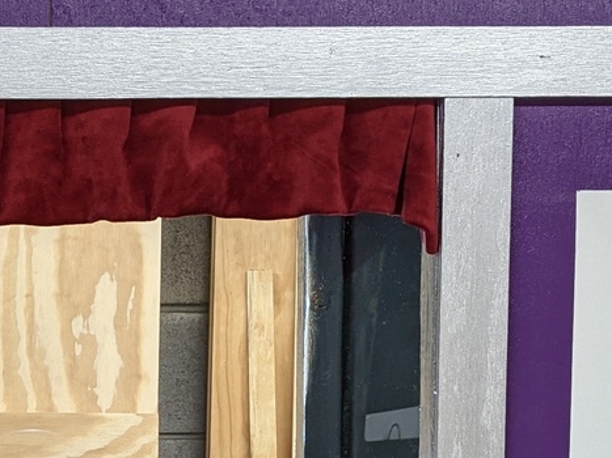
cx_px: 69
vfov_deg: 13.1
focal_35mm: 111
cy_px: 517
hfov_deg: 17.5
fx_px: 1962
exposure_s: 1/24
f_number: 1.73
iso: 64
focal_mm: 4.38
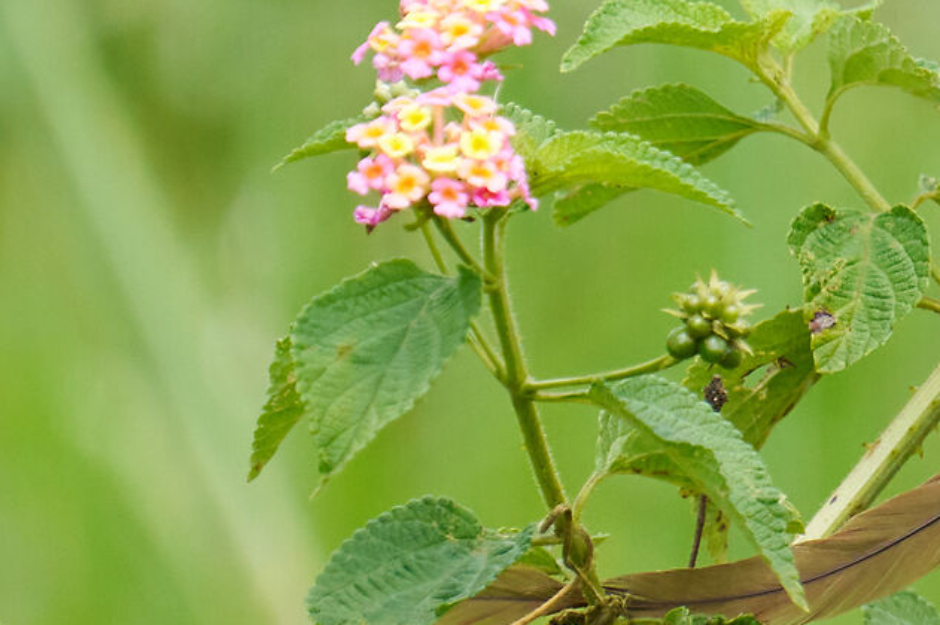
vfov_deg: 0.4
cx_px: 1417
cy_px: -156
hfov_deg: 0.6
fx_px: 86718
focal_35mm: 3323
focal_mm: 582
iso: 2000
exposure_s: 1/1600
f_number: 7.1
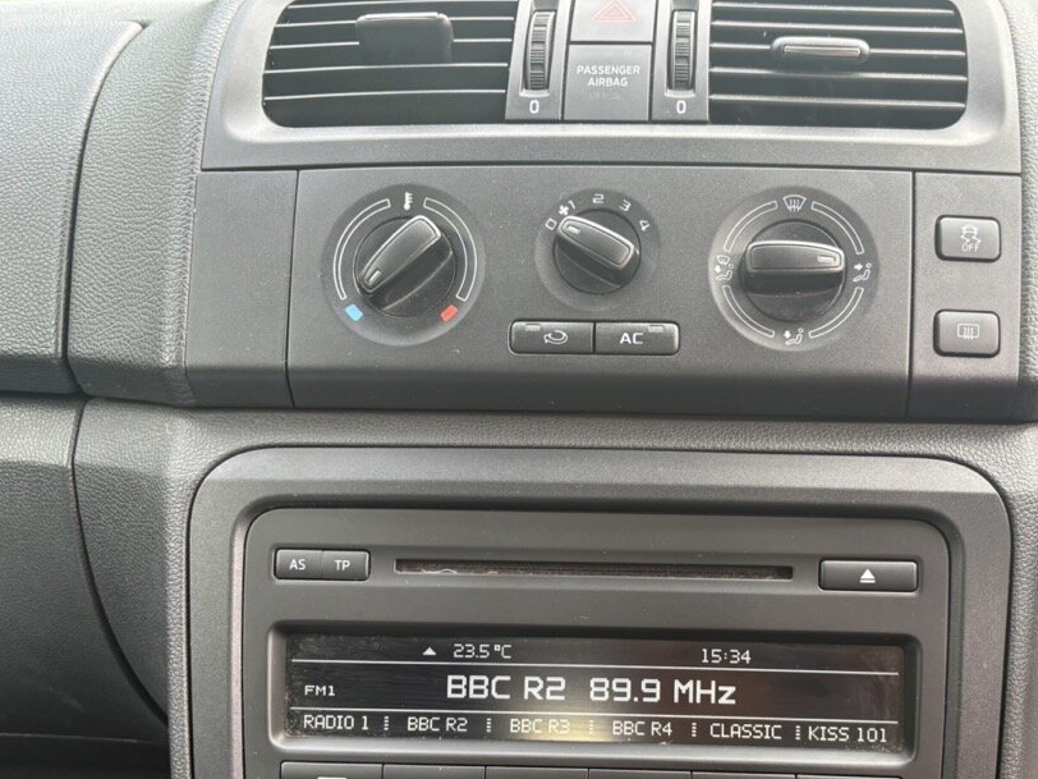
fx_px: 1229
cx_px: 652
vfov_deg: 34.7
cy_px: 542
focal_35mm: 41
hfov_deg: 45.4
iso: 64
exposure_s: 1/121
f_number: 1.6
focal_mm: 5.96
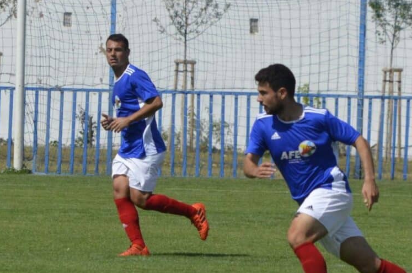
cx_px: 288
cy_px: 202
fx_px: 8217
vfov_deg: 1.9
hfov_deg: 2.9
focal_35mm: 719
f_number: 8
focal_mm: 175
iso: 400
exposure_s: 1/2000
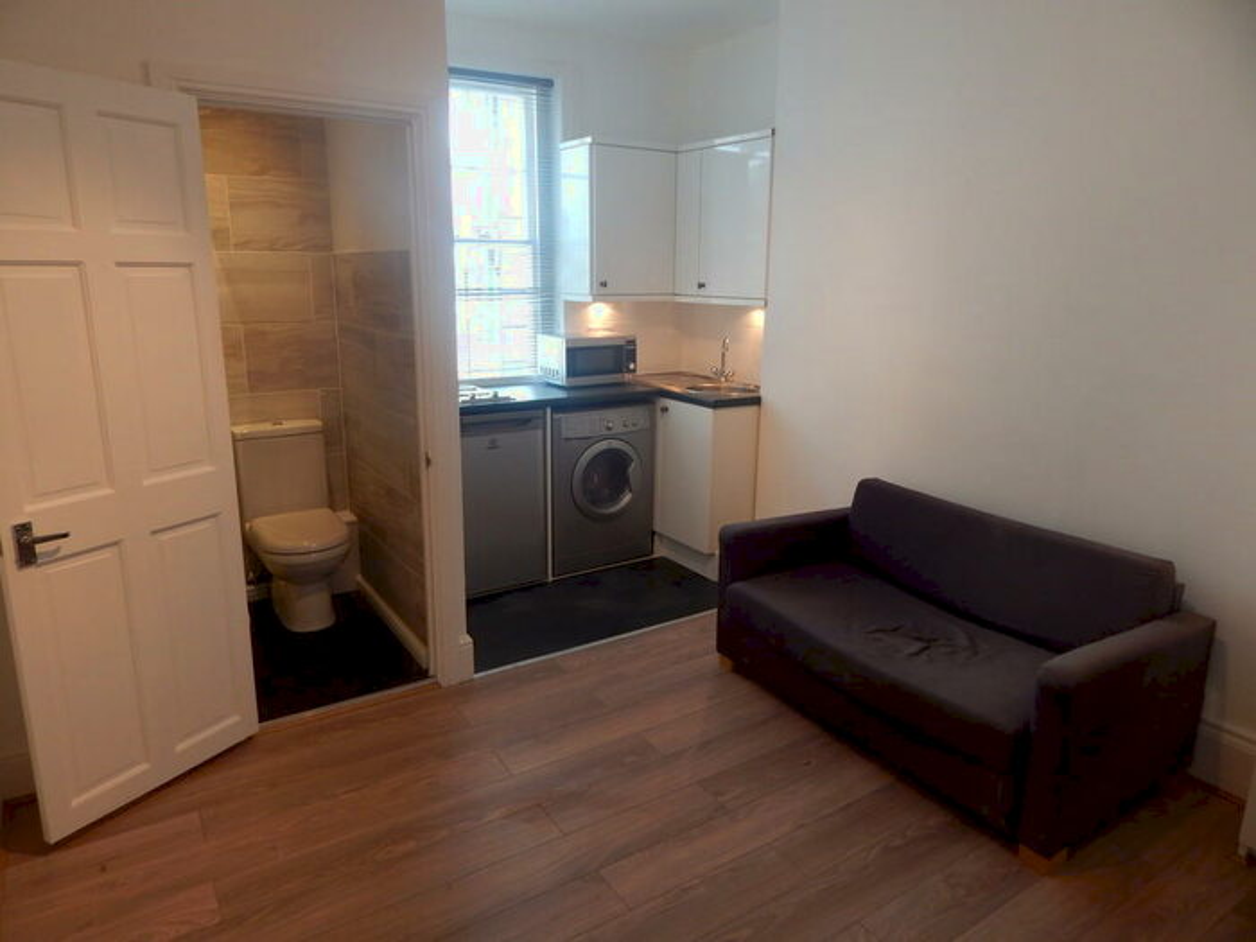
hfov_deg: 76.4
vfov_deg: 61.1
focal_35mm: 22
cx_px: 628
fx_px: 798
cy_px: 471
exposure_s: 1/40
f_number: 3
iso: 125
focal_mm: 4
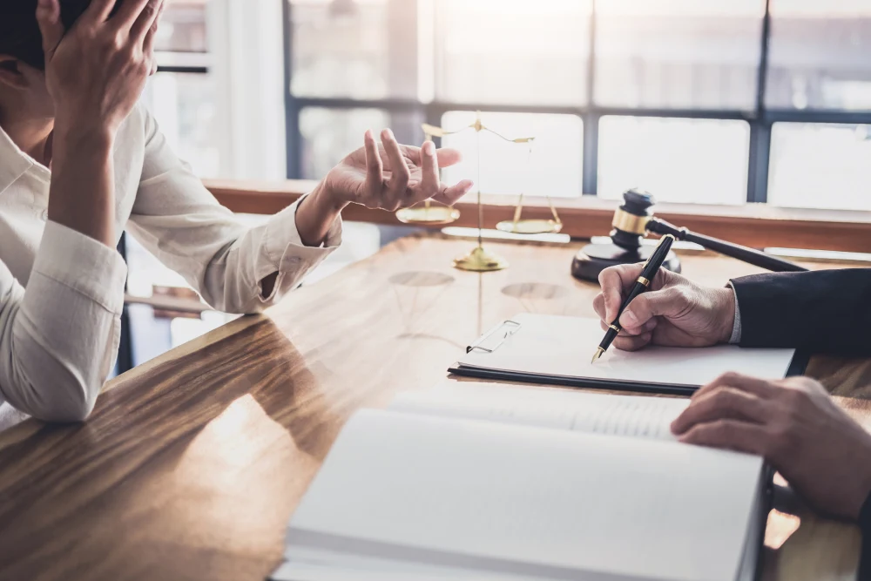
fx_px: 1282
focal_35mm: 53
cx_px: 436
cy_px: 290
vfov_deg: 25.5
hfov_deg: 37.5
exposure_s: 1/80
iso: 500
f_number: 2
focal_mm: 35
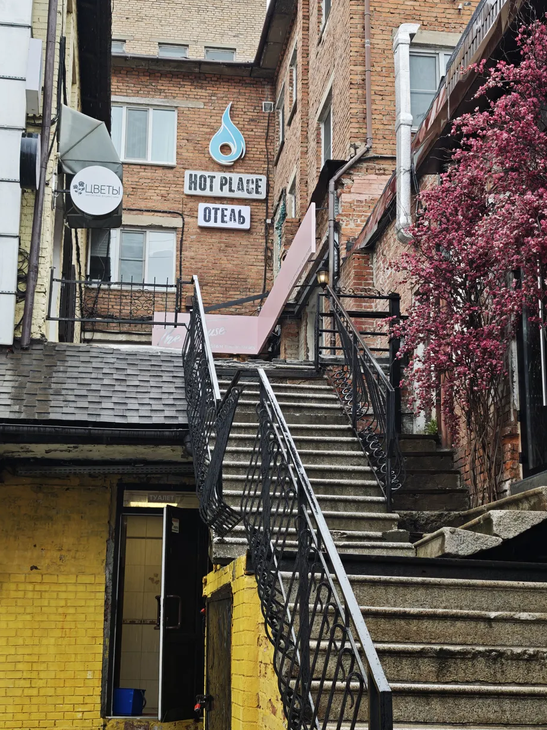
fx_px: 1138
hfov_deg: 27.0
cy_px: 369
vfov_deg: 35.5
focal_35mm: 54
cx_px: 243
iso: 50
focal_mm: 6.55
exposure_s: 1/344
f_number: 1.62
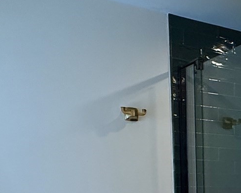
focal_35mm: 57
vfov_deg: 24.1
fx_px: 407
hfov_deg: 27.6
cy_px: 236
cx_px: 312
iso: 160
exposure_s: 1/120
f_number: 2.2
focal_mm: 2.22
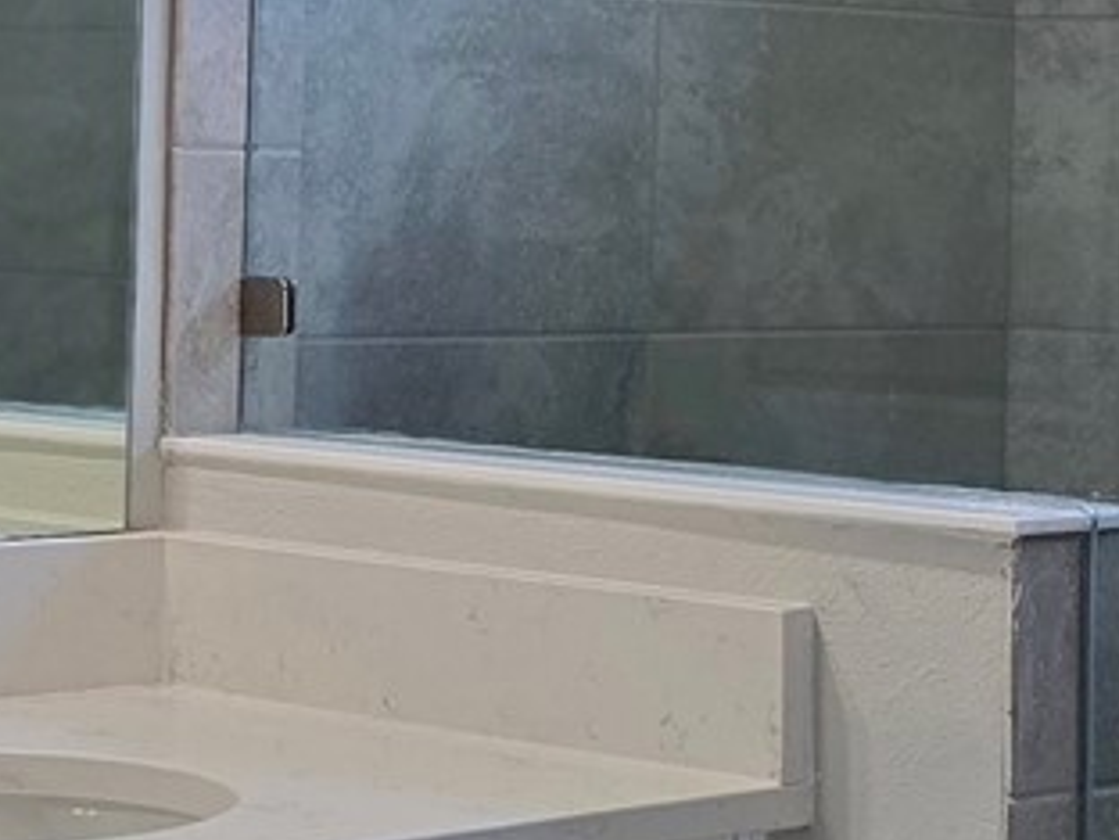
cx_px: 86
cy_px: 481
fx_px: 3814
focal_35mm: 118
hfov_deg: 16.4
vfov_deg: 12.6
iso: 100
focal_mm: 6.3
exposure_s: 1/120
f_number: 1.7
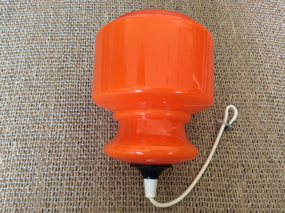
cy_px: 106
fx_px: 263
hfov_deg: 56.9
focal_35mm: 32
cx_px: 142
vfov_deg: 44.1
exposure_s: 1/25
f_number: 2.4
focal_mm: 3.3
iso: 160
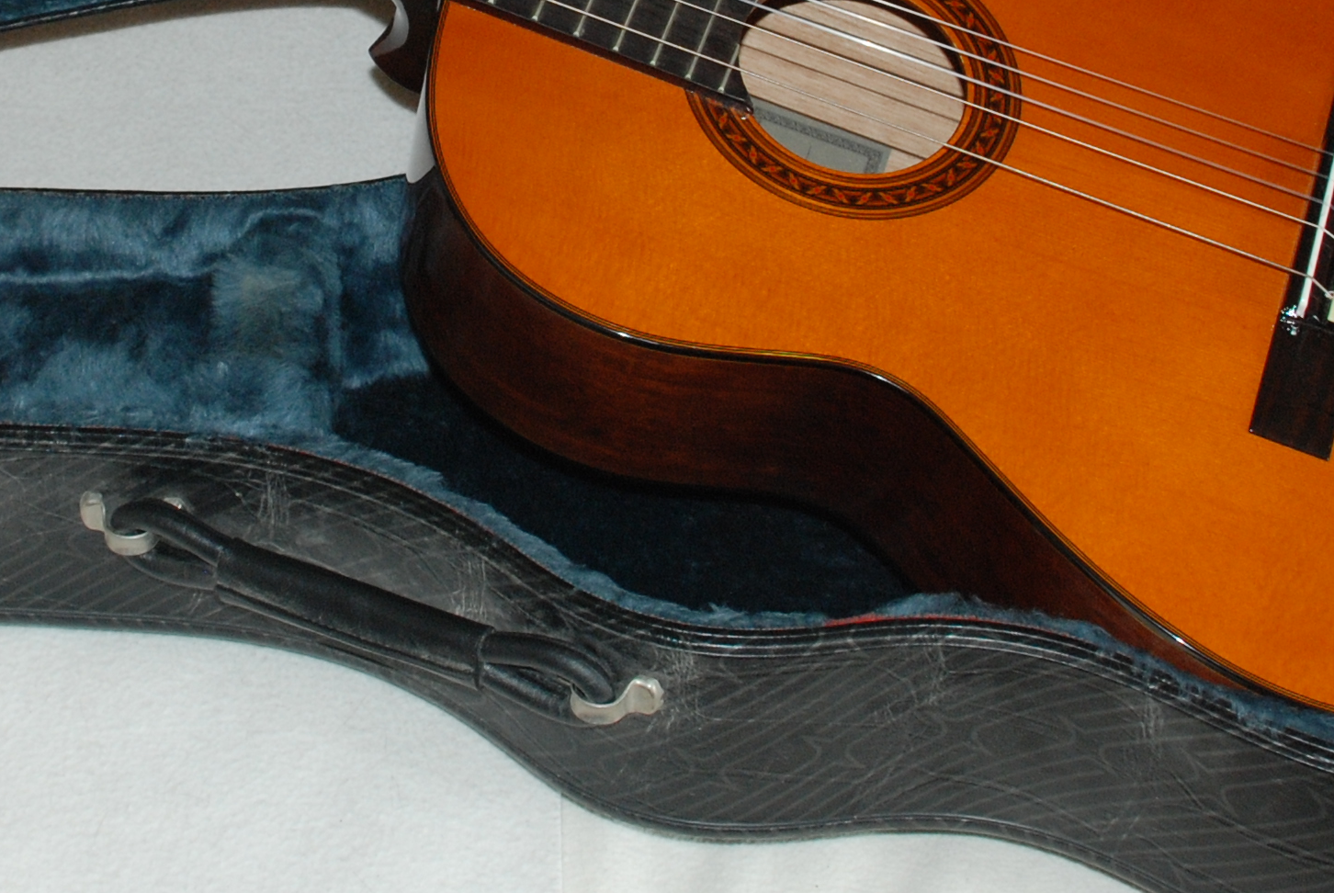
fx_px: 3265
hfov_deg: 23.0
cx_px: 458
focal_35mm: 88
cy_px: -16
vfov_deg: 15.3
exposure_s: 1/60
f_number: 4
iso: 400
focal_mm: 22
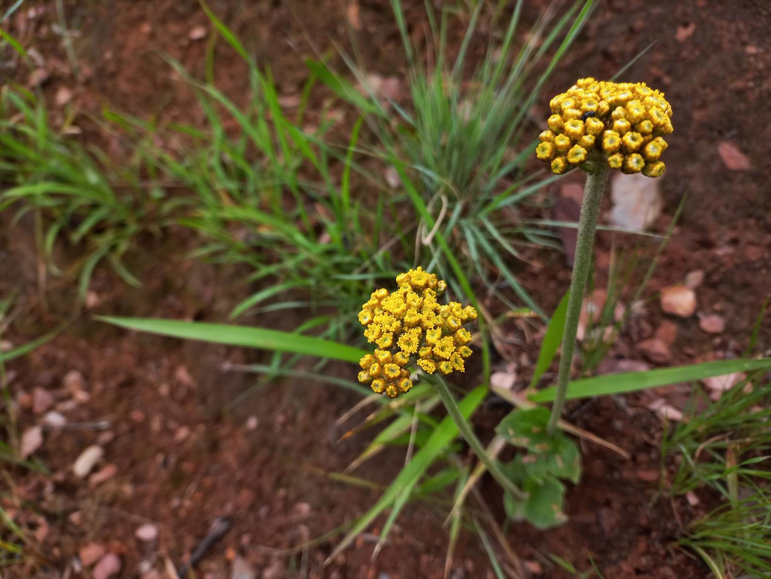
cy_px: 290
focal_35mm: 25
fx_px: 557
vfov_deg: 54.9
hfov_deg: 69.4
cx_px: 386
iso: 25
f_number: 1.8
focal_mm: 4.6
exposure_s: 1/167
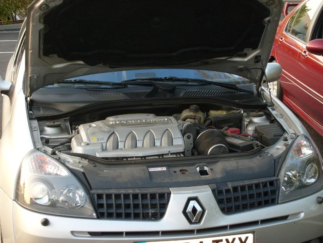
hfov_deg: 27.0
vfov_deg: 20.4
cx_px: 162
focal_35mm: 72
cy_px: 122
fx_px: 672
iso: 80
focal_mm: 12
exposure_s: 1/45
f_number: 3.9
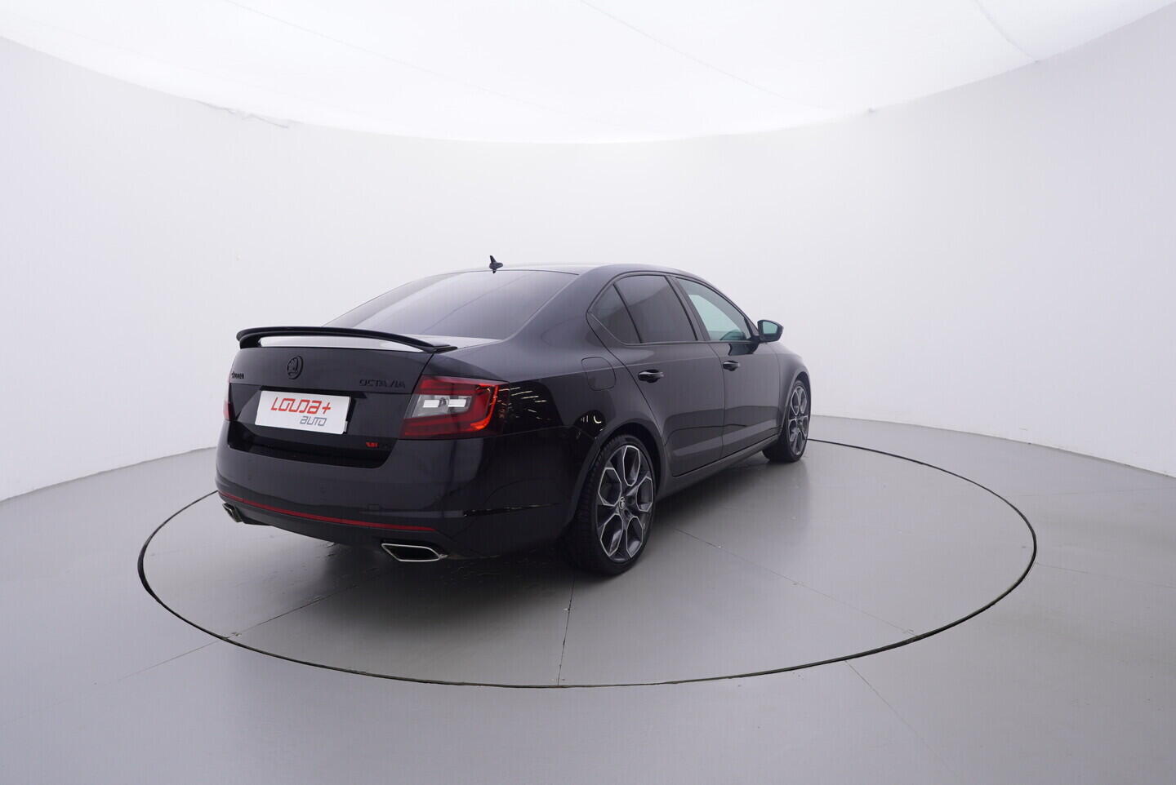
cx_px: 588
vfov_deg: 56.2
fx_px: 735
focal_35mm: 22
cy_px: 392
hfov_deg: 77.3
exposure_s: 1/80
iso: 200
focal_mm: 15
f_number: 5
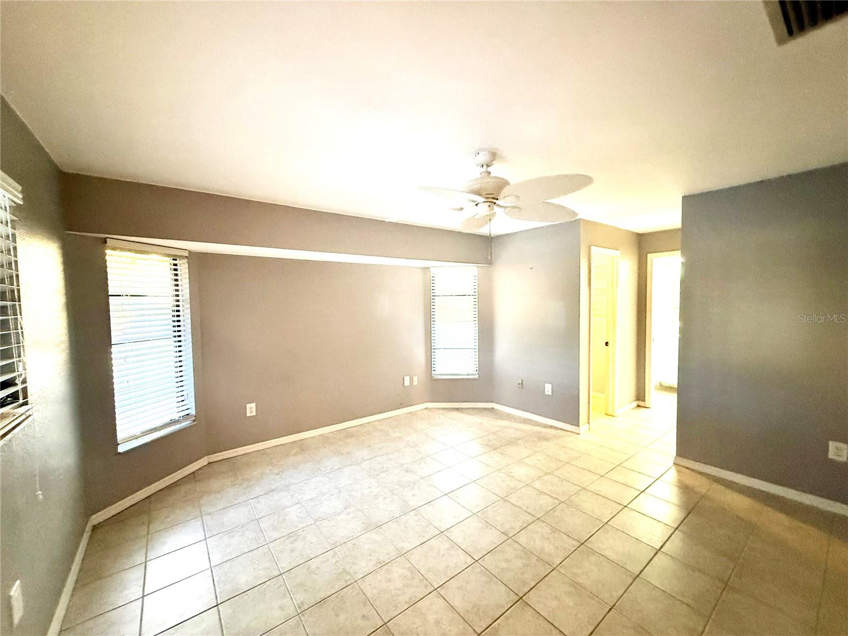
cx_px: 424
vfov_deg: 85.7
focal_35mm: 14
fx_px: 343
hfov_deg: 102.1
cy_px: 318
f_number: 2.2
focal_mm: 2.22
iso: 640
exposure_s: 1/60
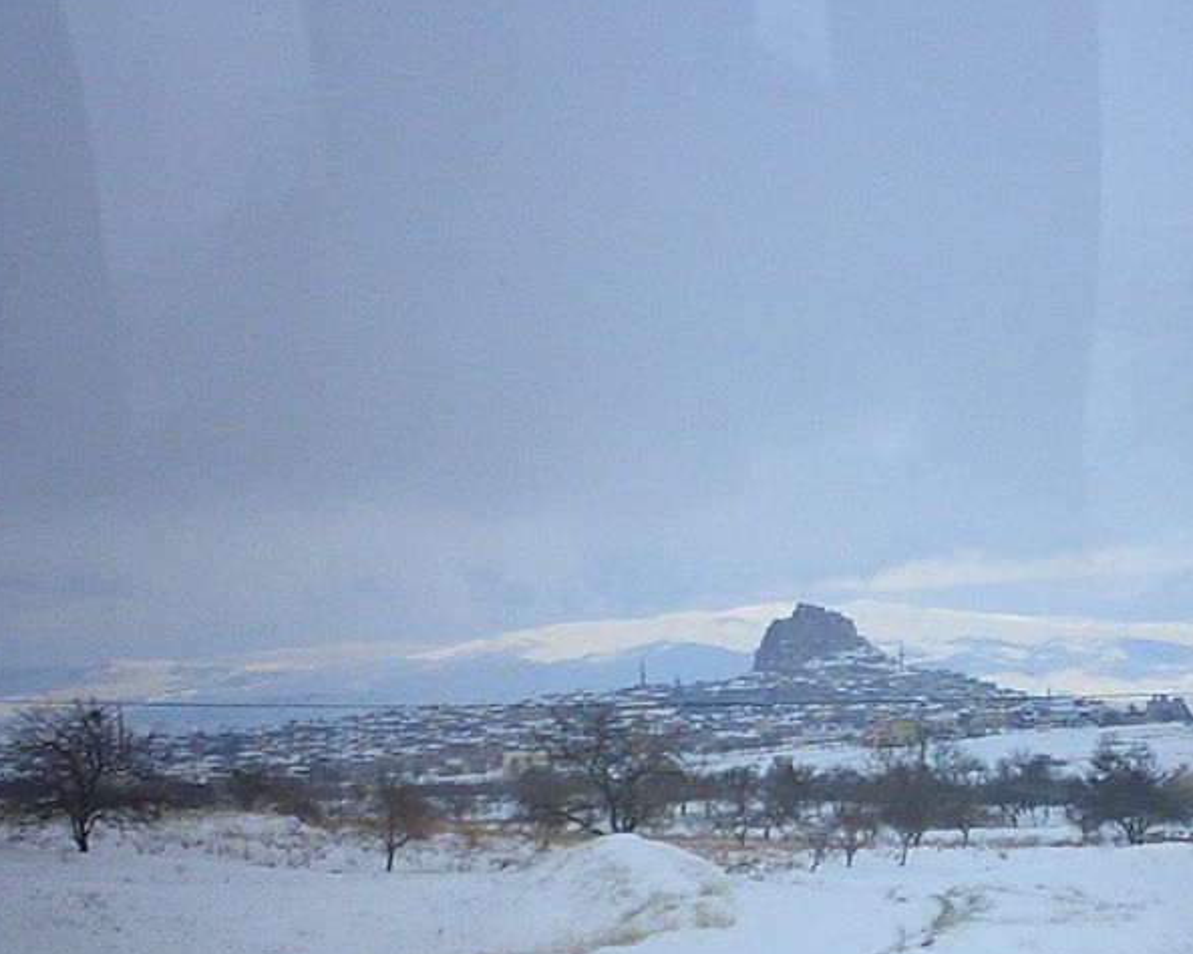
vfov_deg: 19.3
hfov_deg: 24.1
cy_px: 849
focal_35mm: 78
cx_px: 954
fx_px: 2753
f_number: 3.5
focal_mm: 5.6
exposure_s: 1/1250
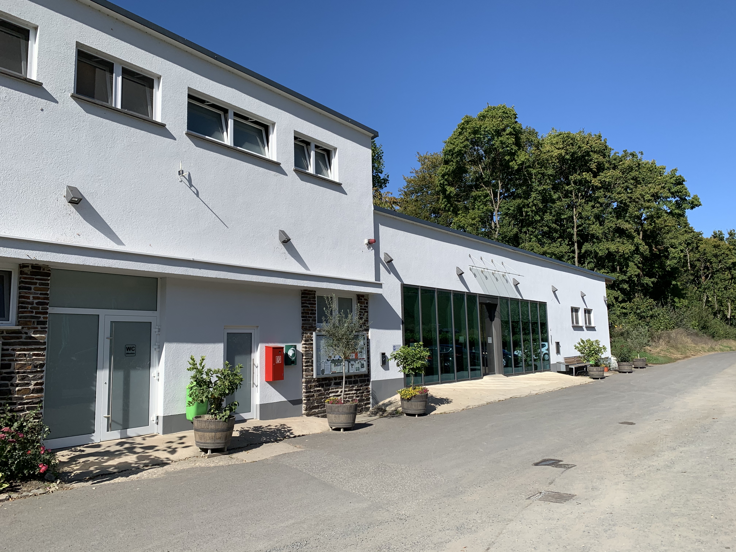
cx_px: 368
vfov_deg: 53.1
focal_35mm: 26
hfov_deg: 67.3
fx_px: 553
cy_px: 276
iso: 25
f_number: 1.8
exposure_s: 1/2833
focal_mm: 4.25
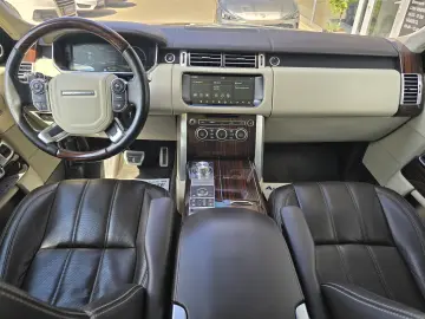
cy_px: 160
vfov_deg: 58.9
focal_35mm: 23
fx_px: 282
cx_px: 212
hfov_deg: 73.9
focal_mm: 6.3
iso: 25
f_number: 1.7
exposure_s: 1/180
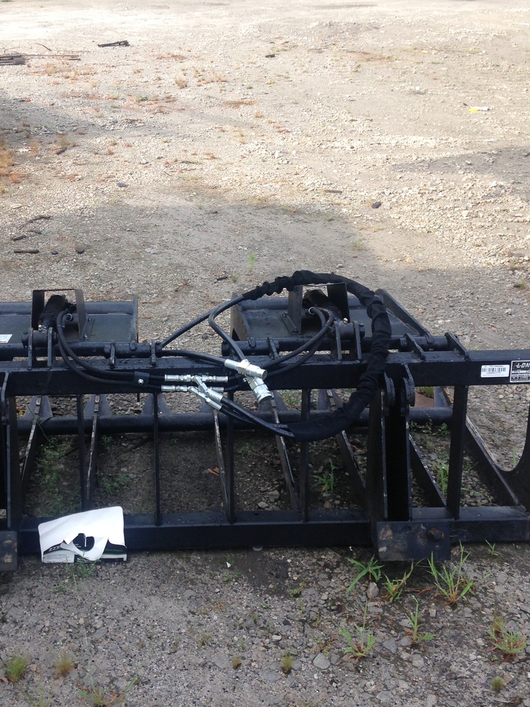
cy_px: 342
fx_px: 980
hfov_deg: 30.0
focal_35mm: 48
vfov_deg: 39.7
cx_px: 177
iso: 50
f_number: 2.4
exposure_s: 1/444
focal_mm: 4.12
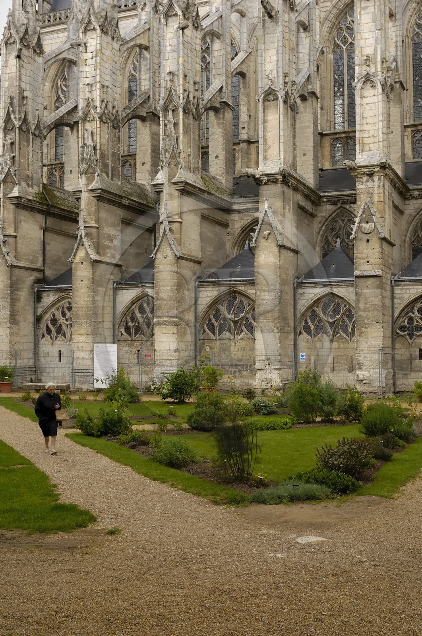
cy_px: 318
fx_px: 741
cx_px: 211
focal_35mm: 42
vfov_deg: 46.5
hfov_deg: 31.8
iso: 100
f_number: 6
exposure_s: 1/125
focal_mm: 28
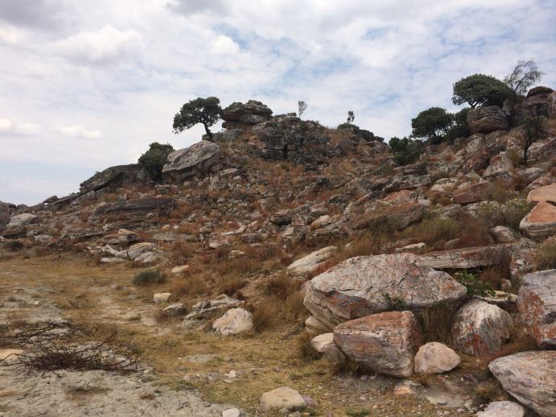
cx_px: 278
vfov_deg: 46.8
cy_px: 208
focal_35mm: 30
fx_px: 482
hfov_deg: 60.0
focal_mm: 4.12
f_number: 2.2
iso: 40
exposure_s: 1/3425
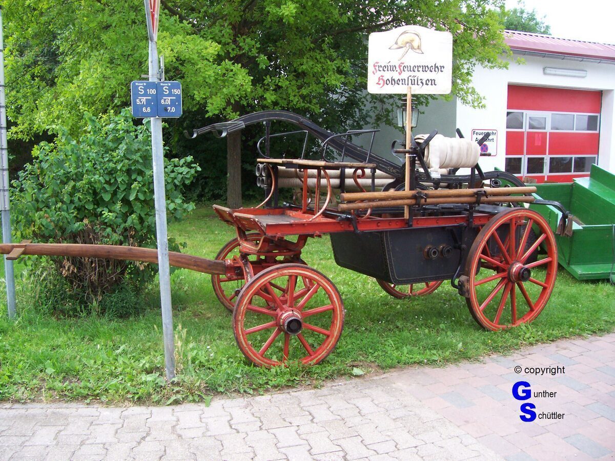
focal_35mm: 34
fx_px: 604
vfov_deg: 41.8
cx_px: 308
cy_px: 230
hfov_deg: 54.0
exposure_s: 1/244
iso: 80
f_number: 2.7
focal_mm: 5.6
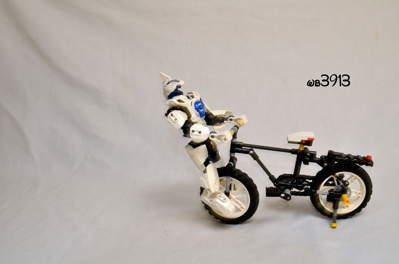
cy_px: 132
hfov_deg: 53.2
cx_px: 200
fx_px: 398
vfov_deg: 36.7
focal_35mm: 36
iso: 200
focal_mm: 24
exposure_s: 1/100
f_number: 6.3
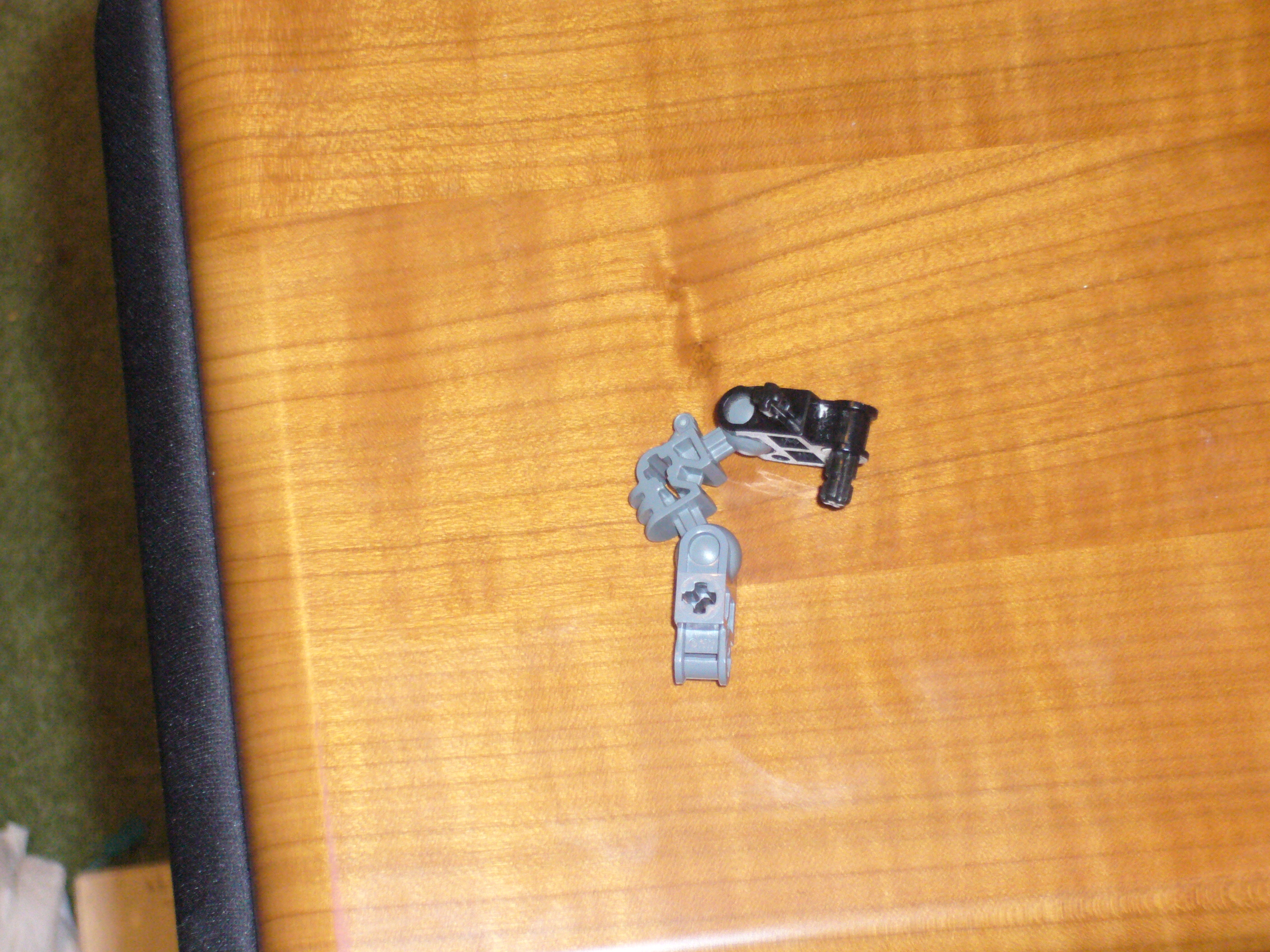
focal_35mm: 105
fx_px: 3852
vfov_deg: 14.1
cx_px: 635
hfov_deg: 18.7
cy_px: 476
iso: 400
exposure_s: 1/60
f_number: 5
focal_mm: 17.4
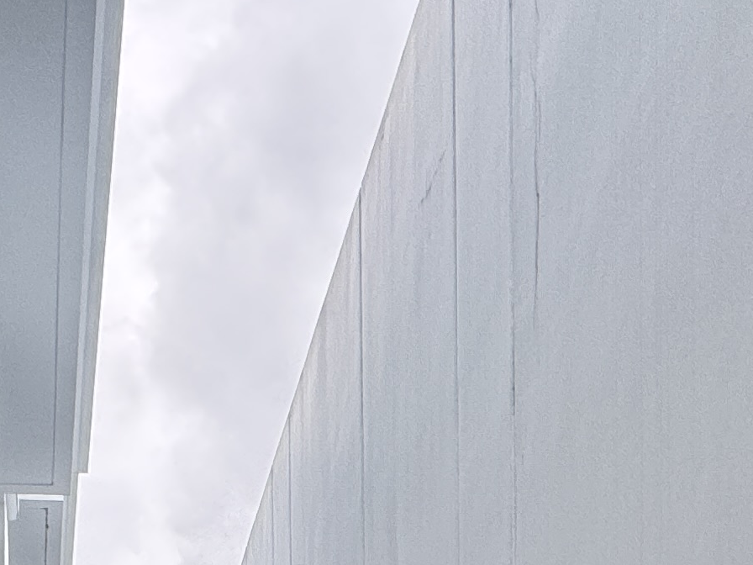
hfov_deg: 29.9
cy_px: 1266
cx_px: 131
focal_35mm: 63
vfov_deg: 15.6
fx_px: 1370
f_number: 2.2
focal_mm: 2.22
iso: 40
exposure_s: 1/226
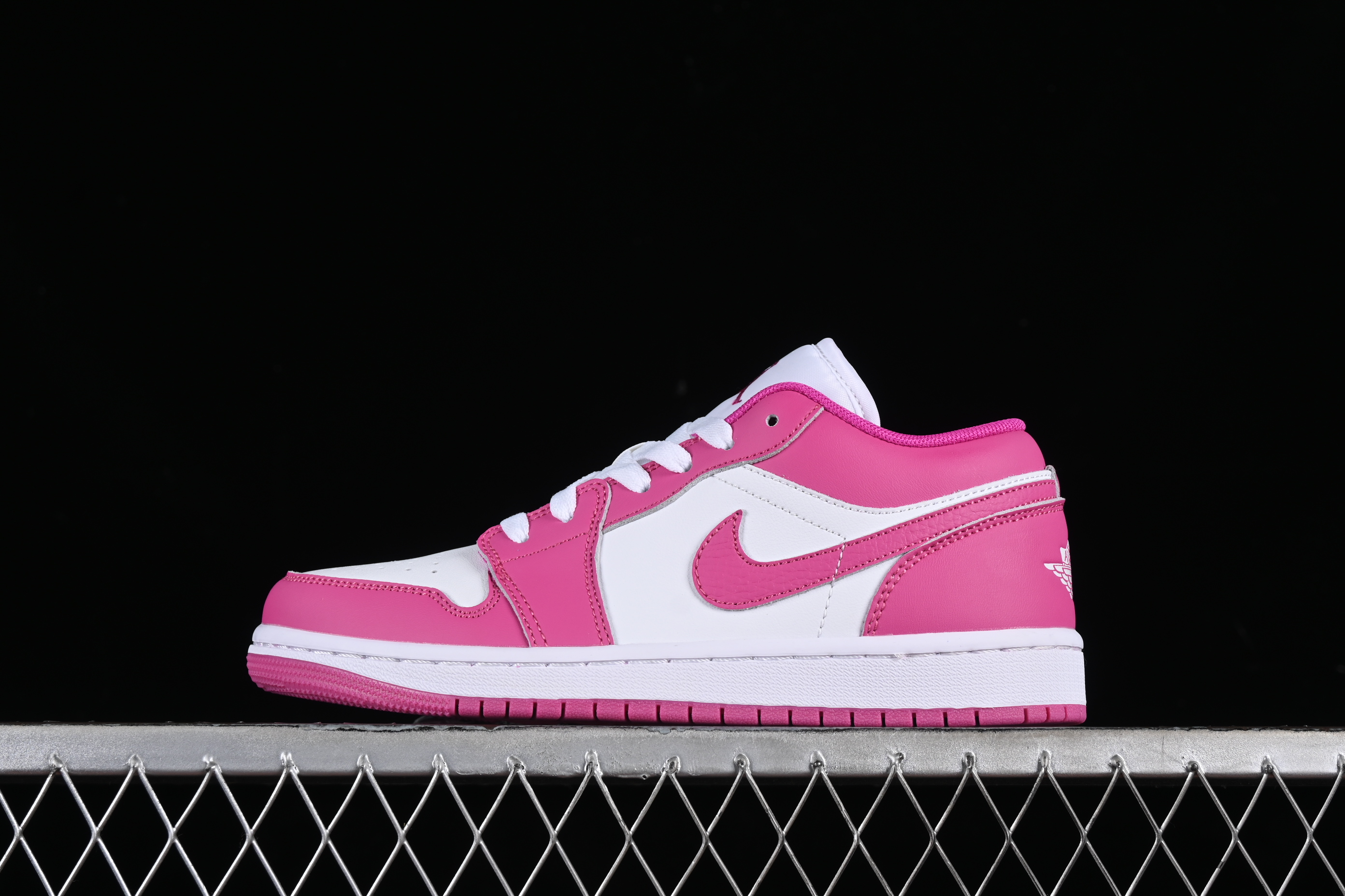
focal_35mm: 75
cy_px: 448
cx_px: 672
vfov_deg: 18.2
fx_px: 2802
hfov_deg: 27.0
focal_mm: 50
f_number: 8
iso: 160
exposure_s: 1/80
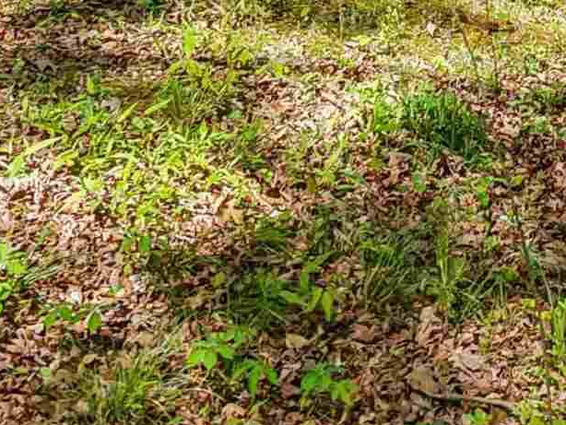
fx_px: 1963
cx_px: 551
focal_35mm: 120
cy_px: -516
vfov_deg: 10.9
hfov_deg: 16.1
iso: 100
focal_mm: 8.7
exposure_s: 1/730
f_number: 1.8
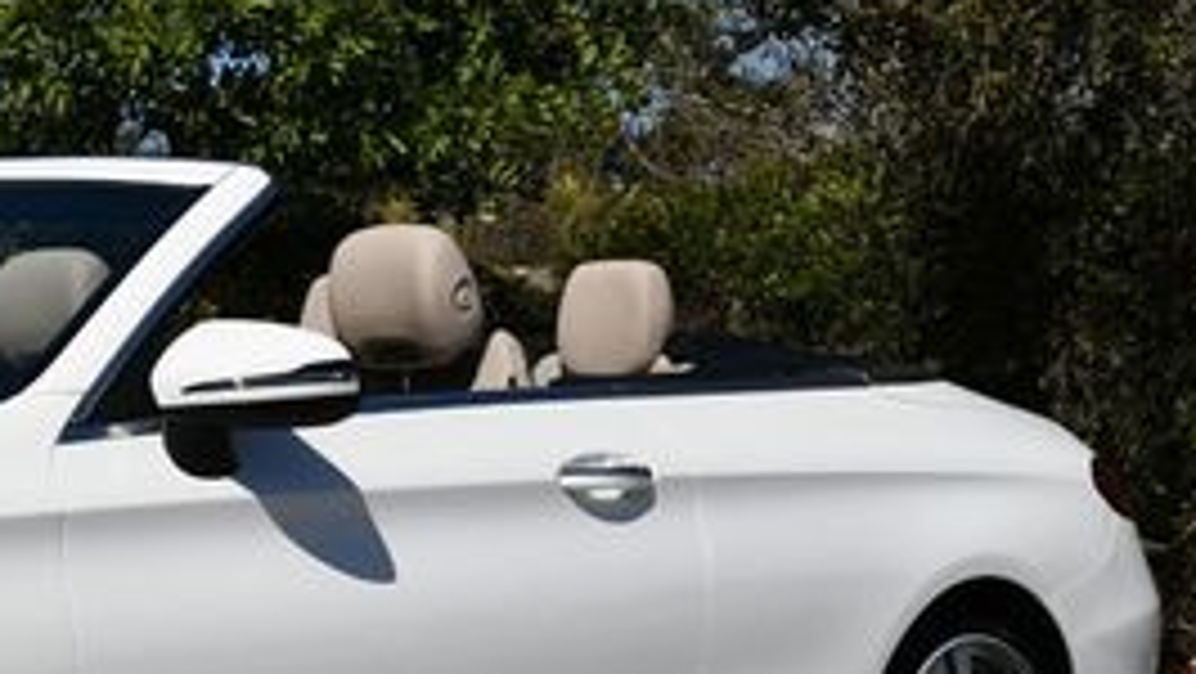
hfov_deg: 15.9
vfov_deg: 9.3
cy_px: 404
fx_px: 4157
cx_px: -144
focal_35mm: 131
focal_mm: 26
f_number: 10
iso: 100
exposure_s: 1/400
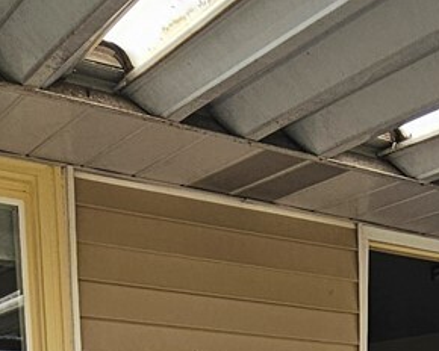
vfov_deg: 16.0
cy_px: 737
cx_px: 385
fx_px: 909
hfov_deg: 26.3
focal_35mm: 70
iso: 64
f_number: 2.2
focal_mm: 2.2
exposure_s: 1/120
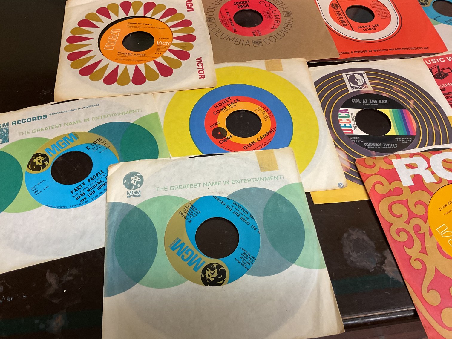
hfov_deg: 61.7
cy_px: 170
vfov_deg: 48.2
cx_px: 226
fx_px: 379
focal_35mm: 29
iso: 100
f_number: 1.8
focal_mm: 3
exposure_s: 1/60
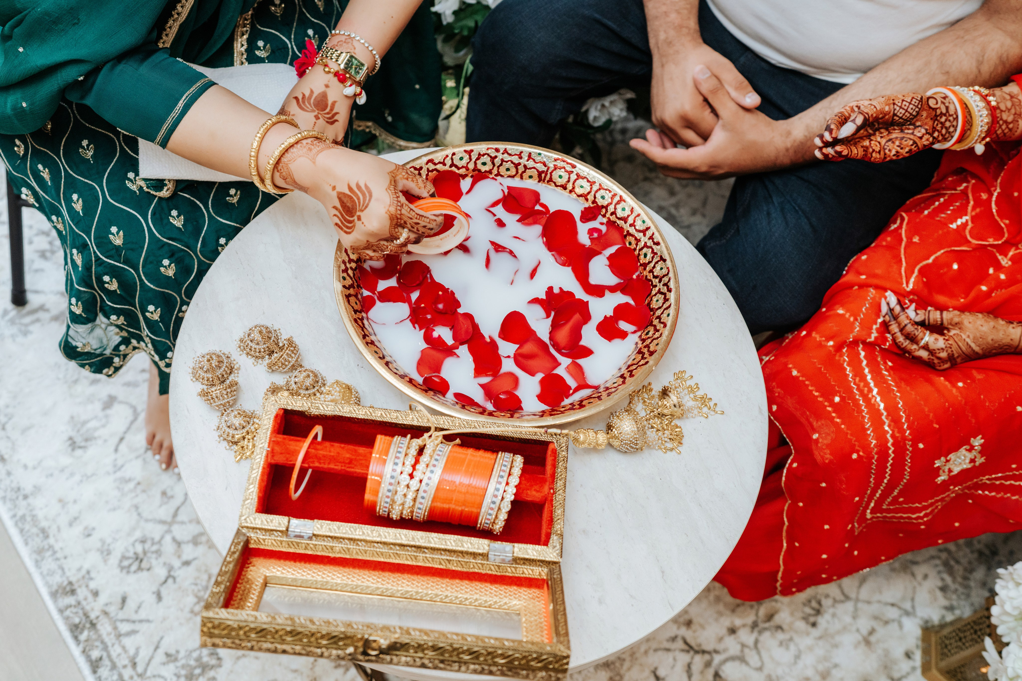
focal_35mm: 35
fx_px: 994
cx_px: 511
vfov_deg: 37.9
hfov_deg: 54.4
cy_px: 340
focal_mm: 35
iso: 1250
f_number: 3.5
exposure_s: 1/200
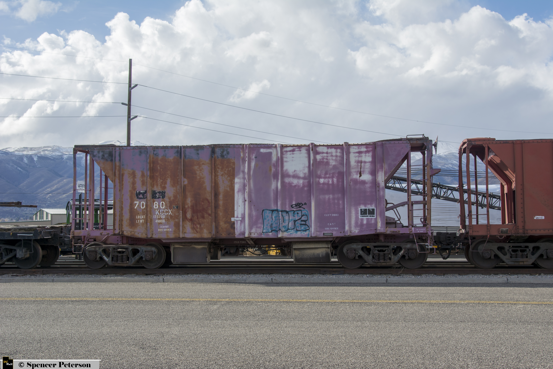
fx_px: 806
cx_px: 276
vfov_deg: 25.8
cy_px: 184
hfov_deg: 37.9
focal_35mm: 52
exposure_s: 1/320
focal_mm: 35
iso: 110
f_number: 7.1
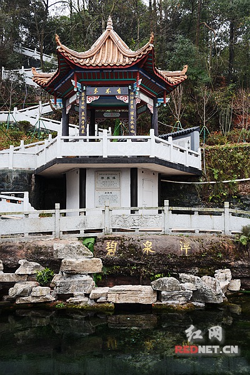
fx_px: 375
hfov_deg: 36.9
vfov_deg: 53.1
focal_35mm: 36
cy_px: 188
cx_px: 125
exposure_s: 1/160
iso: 100
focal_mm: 24
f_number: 5.6
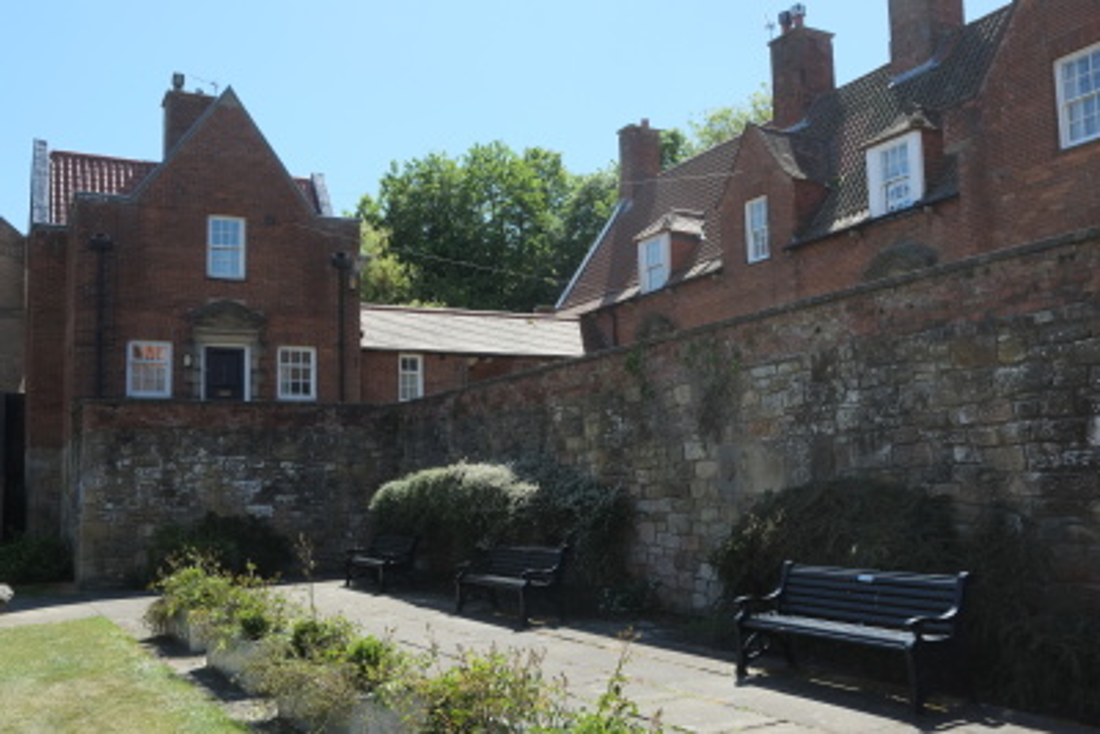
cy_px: 367
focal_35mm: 35
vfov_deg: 37.9
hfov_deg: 54.4
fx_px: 1070
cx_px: 550
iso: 800
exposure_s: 1/350
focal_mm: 23
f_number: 10
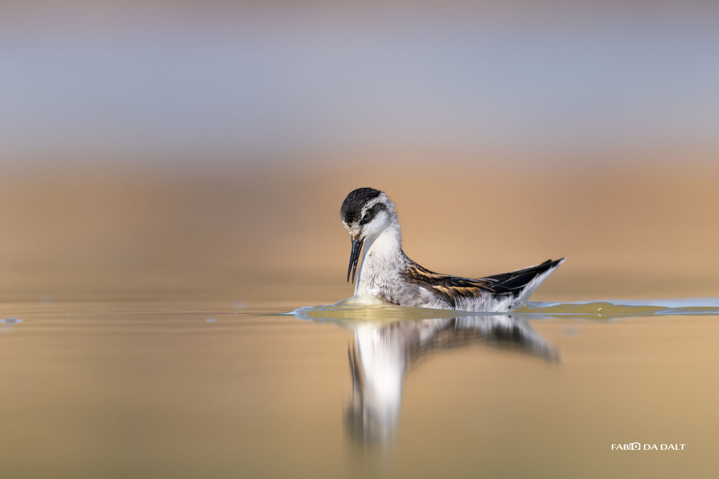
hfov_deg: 4.1
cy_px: 240
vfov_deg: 2.7
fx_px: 9983
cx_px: 360
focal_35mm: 500
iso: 140
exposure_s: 1/1600
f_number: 4
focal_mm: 500
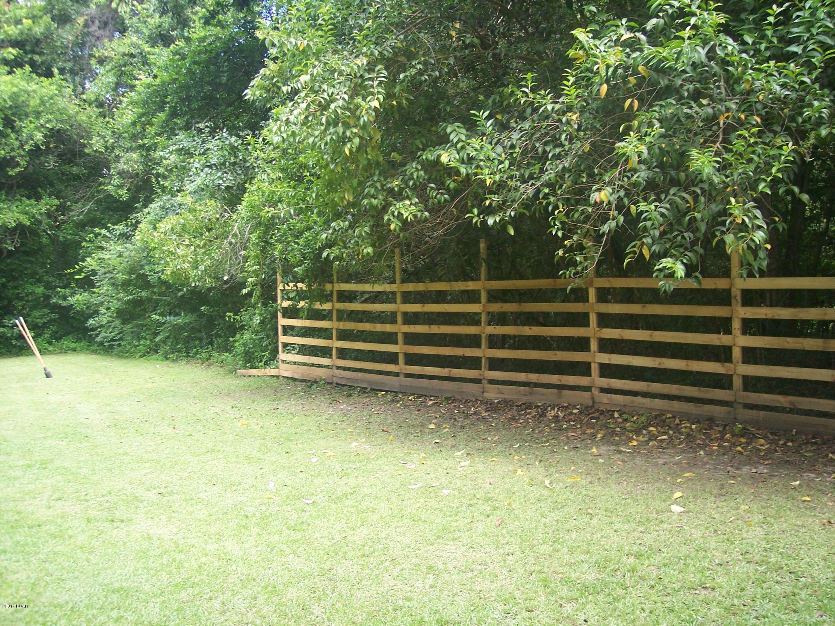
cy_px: 313
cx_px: 418
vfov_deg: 36.8
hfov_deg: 47.9
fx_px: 941
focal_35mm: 39
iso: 100
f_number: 2.8
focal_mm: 8
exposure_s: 1/90
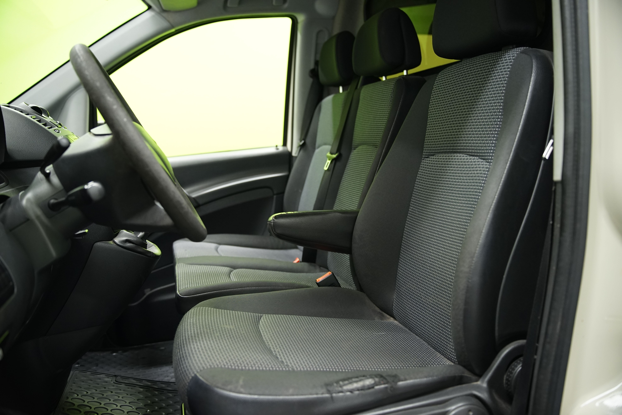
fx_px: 518
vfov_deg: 43.6
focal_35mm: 30
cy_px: 208
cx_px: 311
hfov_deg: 61.9
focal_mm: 30
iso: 1250
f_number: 2.8
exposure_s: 1/40
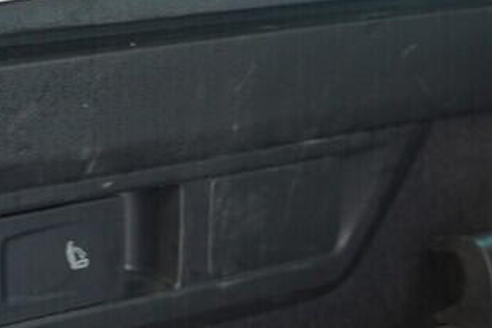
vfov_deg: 11.5
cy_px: 345
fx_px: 1613
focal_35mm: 118
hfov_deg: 17.2
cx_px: 77
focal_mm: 24
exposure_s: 1/40
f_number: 2.8
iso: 1000
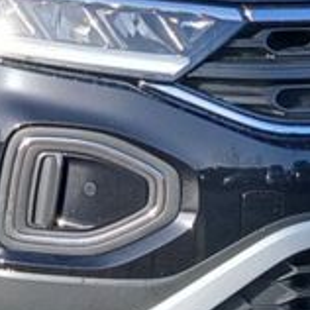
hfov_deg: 19.8
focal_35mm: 87
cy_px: 24
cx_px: 75
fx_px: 881
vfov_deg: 19.5
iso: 20
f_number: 1.8
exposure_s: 1/378
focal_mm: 3.98
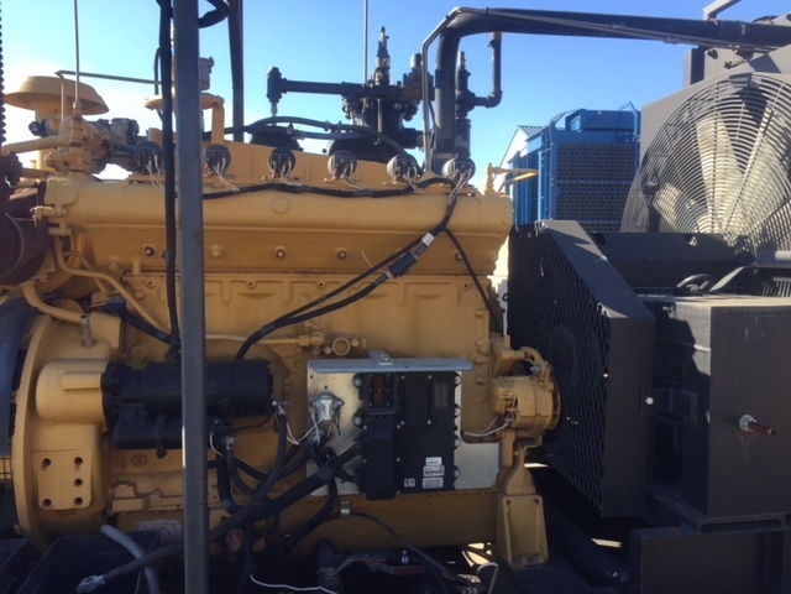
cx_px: 396
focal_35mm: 29
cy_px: 297
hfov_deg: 61.7
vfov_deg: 48.2
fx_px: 663
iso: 32
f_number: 2.2
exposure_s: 1/581
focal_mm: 4.15
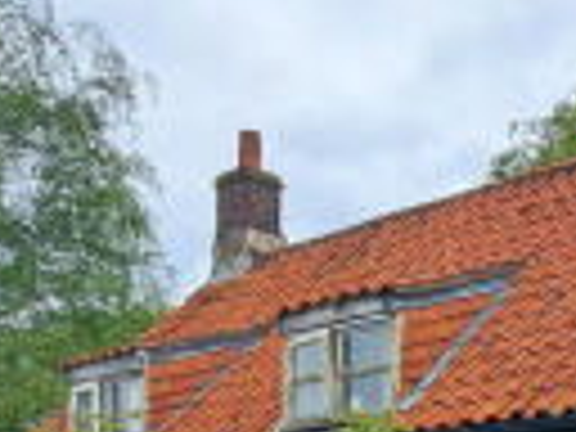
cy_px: 538
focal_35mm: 59
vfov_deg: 22.6
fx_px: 982
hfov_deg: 29.0
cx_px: 664
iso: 50
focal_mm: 1.74
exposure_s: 1/1274
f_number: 2.2
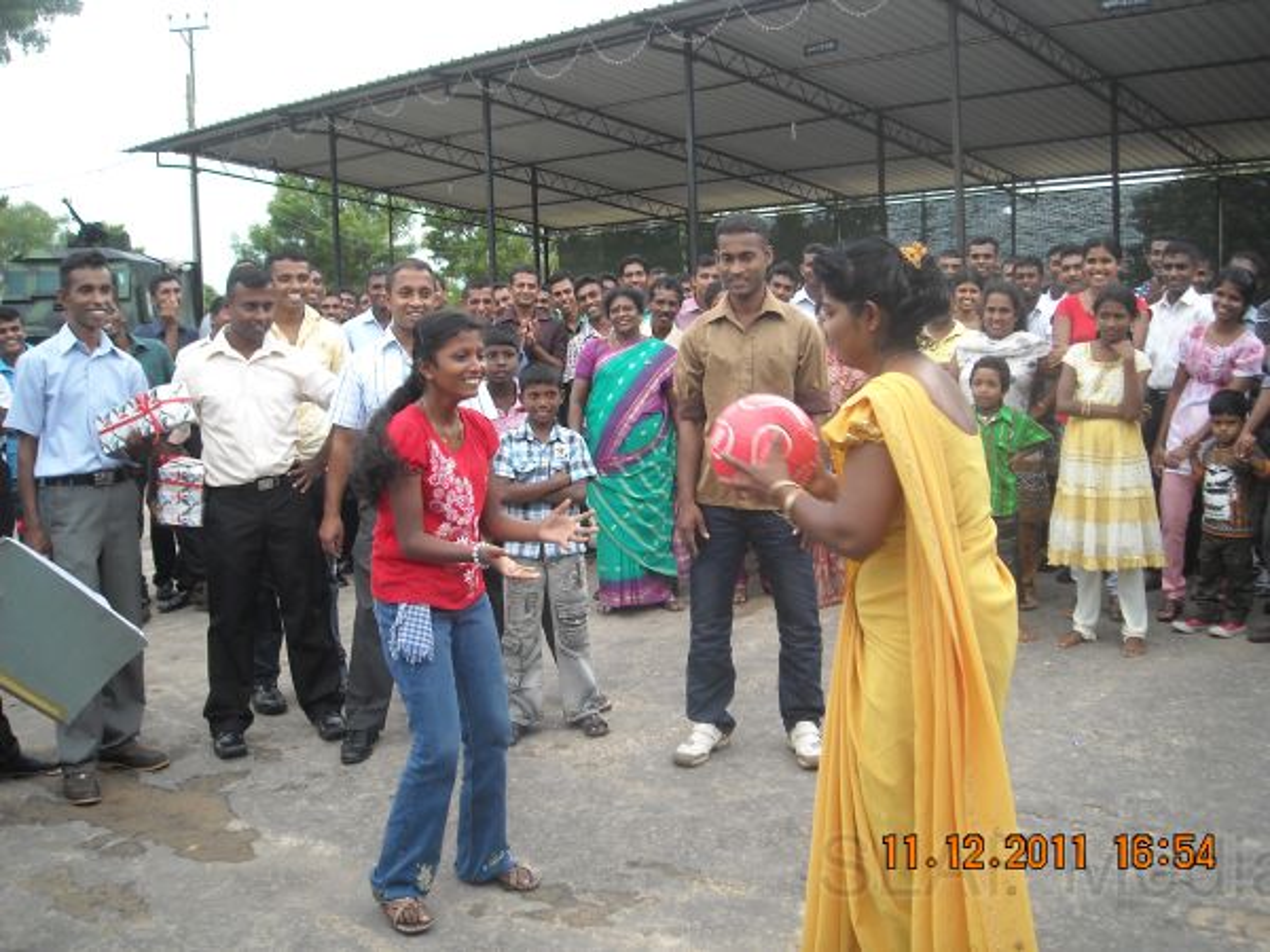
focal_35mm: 35
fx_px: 1284
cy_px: 476
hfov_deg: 52.6
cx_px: 635
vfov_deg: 40.7
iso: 64
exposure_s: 1/74
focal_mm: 5.7
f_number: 2.8
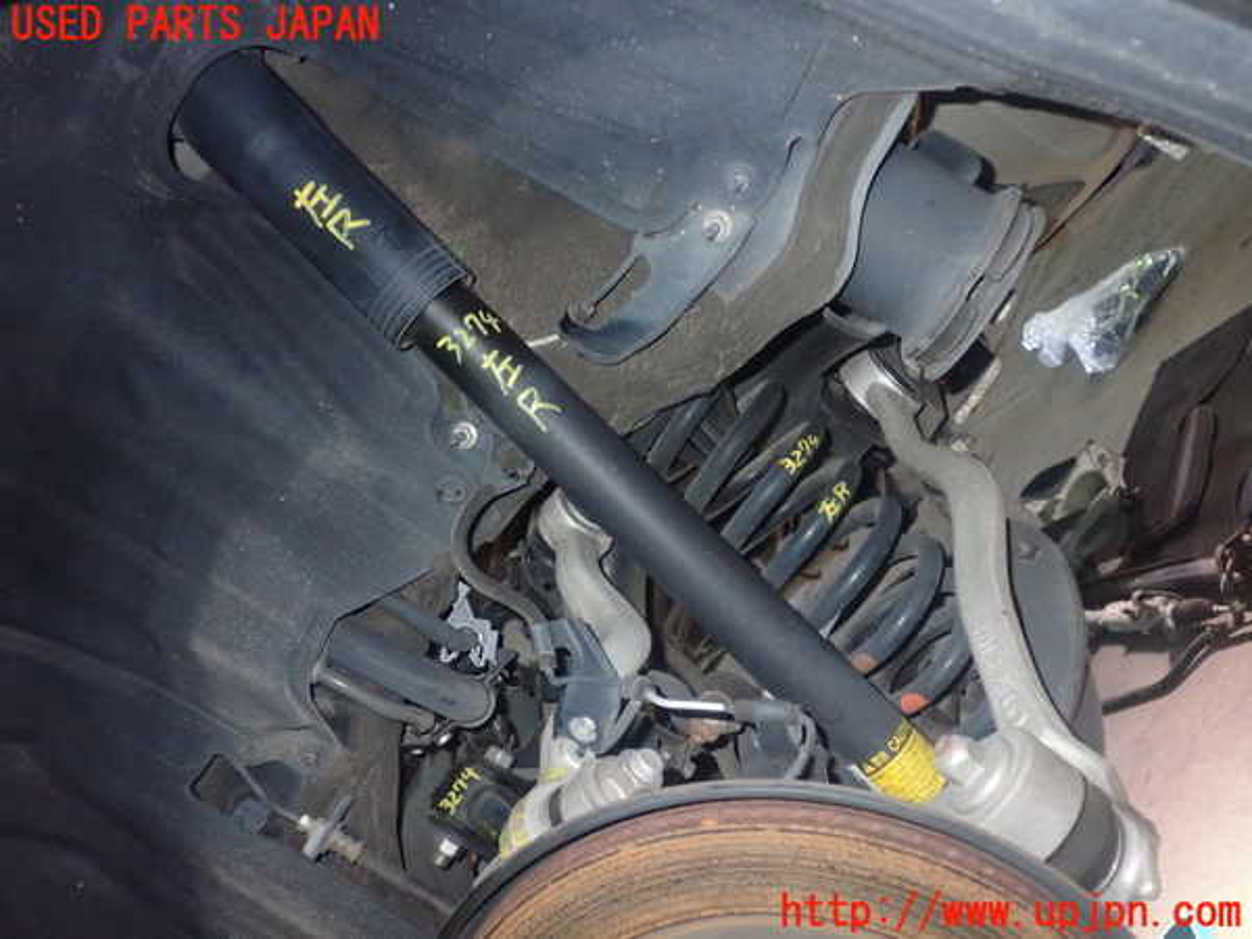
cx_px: 626
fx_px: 1085
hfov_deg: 60.0
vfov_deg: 46.8
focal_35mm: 30
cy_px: 470
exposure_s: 1/30
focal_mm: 5.4
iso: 800
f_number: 6.3
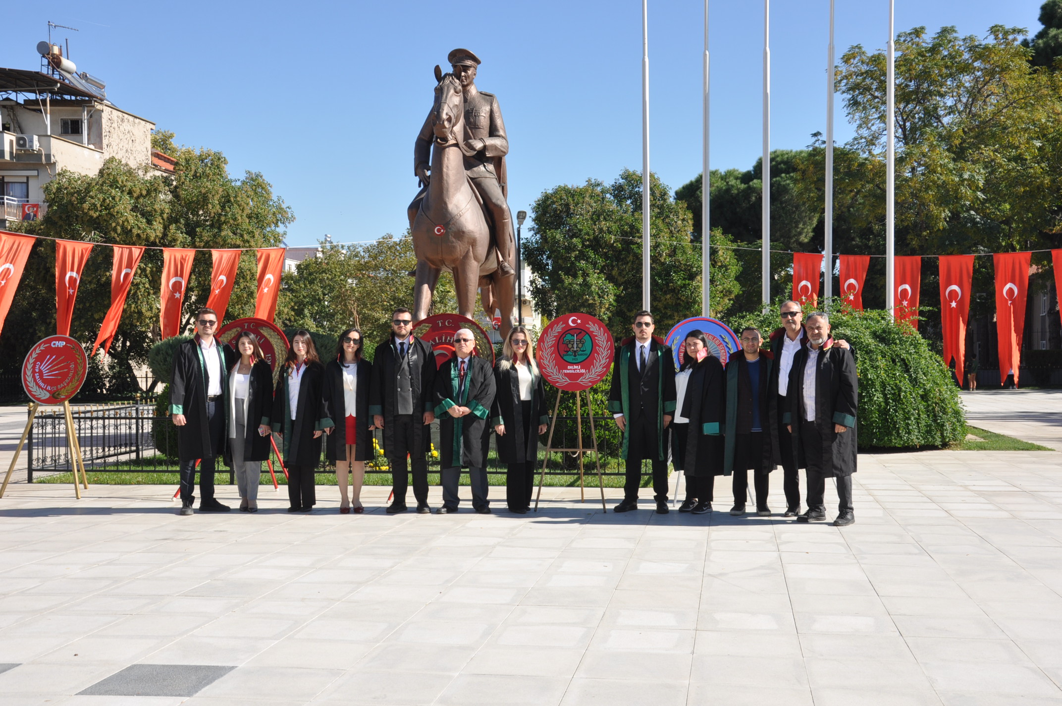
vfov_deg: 31.8
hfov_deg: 46.4
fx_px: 1237
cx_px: 531
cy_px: 353
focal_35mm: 42
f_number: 13
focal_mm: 28
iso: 200
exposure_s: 1/160
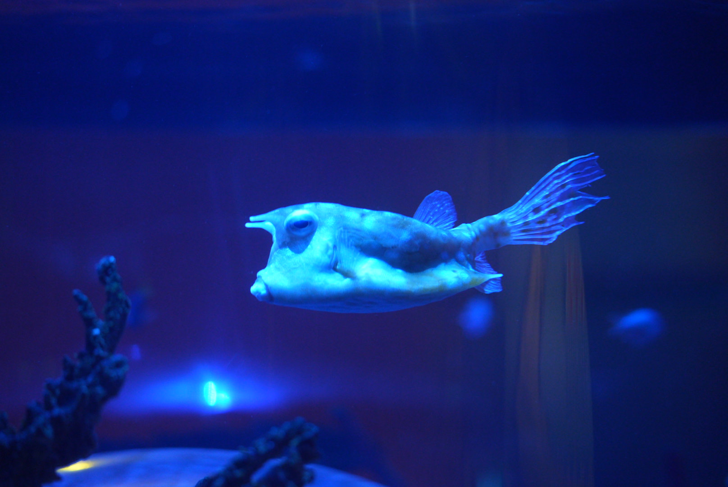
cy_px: 244
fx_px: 1821
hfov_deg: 22.6
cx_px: 364
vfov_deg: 15.2
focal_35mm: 90
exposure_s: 1/400
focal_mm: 90
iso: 5000
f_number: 2.8
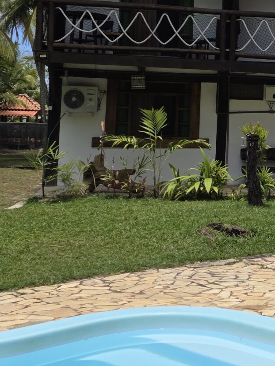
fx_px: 752
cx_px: 370
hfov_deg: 19.0
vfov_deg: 27.0
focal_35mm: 71
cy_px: 83
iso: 80
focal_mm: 6.3
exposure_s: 1/7944
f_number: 1.7
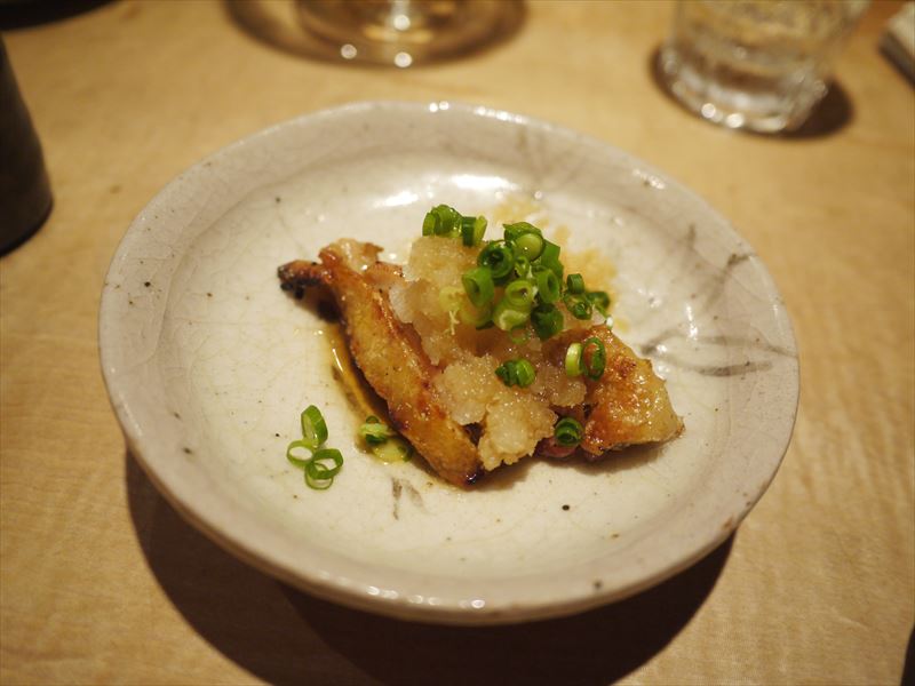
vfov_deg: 49.7
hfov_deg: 63.4
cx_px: 458
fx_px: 740
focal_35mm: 28
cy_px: 343
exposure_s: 1/60
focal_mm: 14
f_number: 2.5
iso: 250
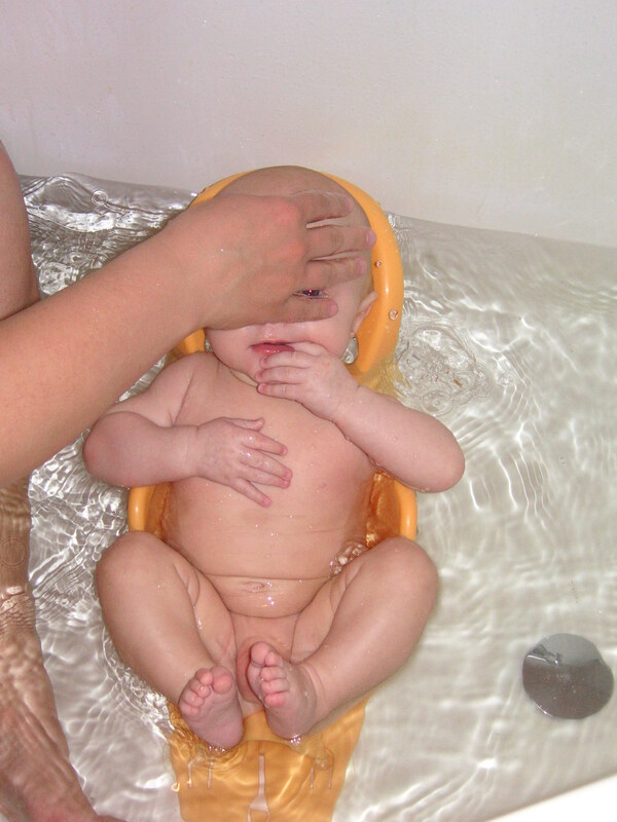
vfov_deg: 29.4
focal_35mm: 66
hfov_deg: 22.3
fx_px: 1569
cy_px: 411
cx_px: 308
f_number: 4
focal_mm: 11
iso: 160
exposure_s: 1/60
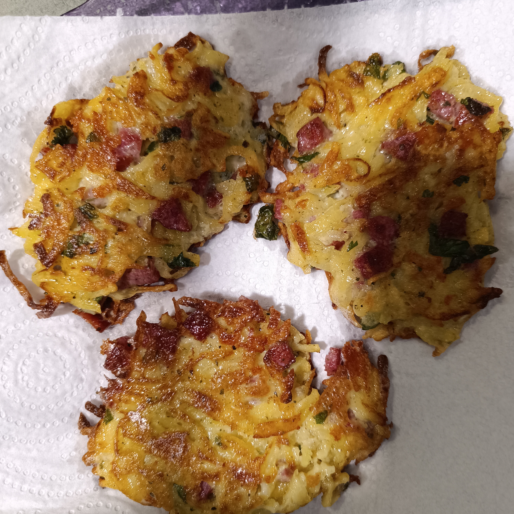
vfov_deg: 55.6
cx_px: 262
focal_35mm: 29
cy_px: 272
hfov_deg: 55.6
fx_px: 487
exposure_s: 1/50
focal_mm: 6.14
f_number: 1.65
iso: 904
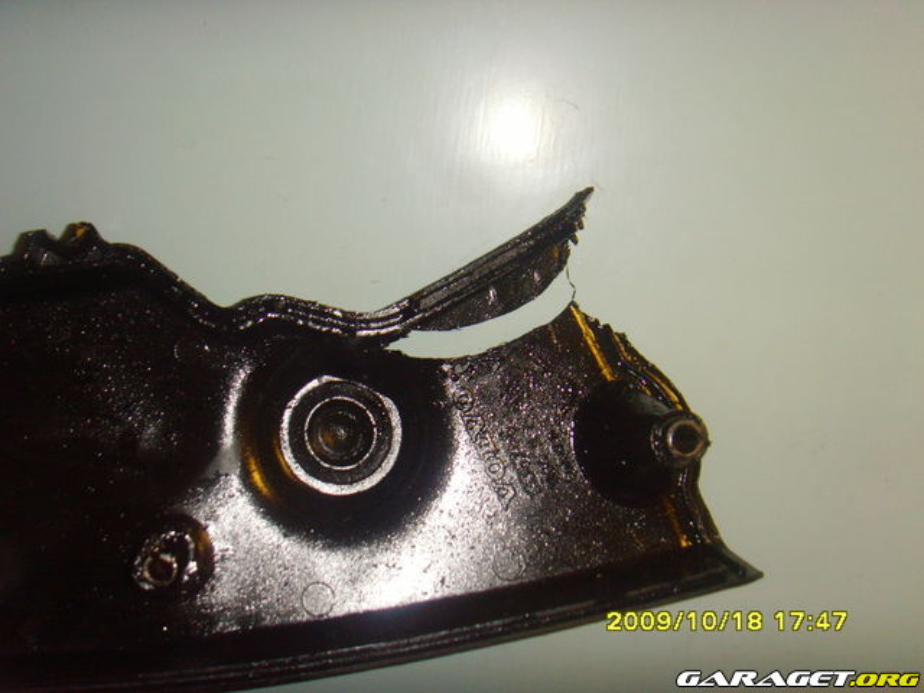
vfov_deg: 36.8
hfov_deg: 47.9
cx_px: 462
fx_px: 1041
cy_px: 346
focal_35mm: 39
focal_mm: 6.6
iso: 200
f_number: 3.5
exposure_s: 1/45
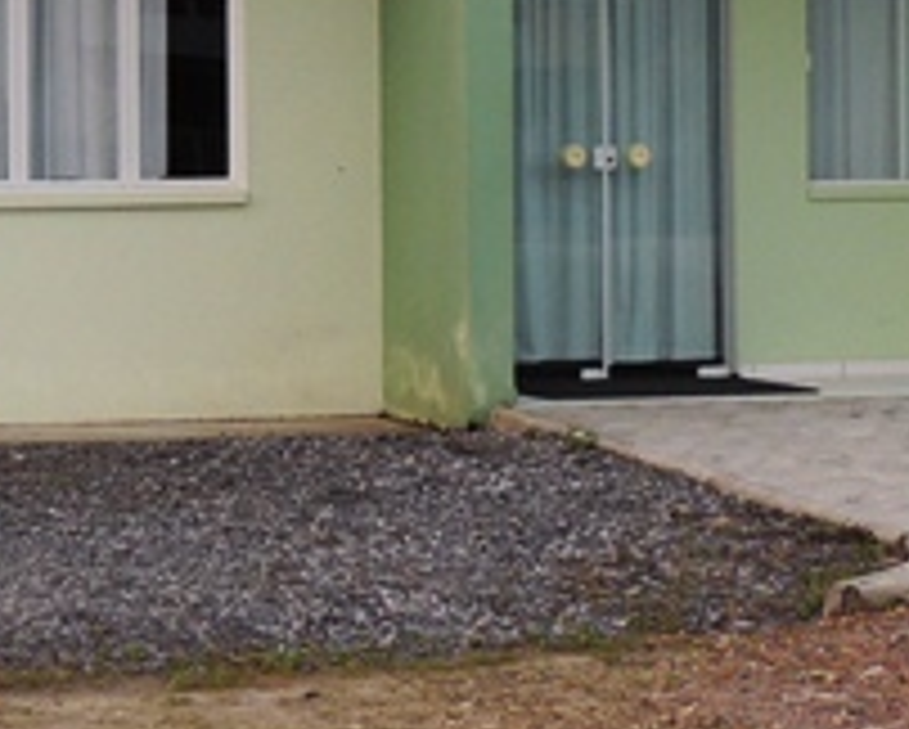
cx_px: 292
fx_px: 4470
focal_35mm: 166
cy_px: -50
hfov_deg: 11.6
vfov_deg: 9.2
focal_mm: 7.6
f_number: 3.4
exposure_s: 1/50
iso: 110
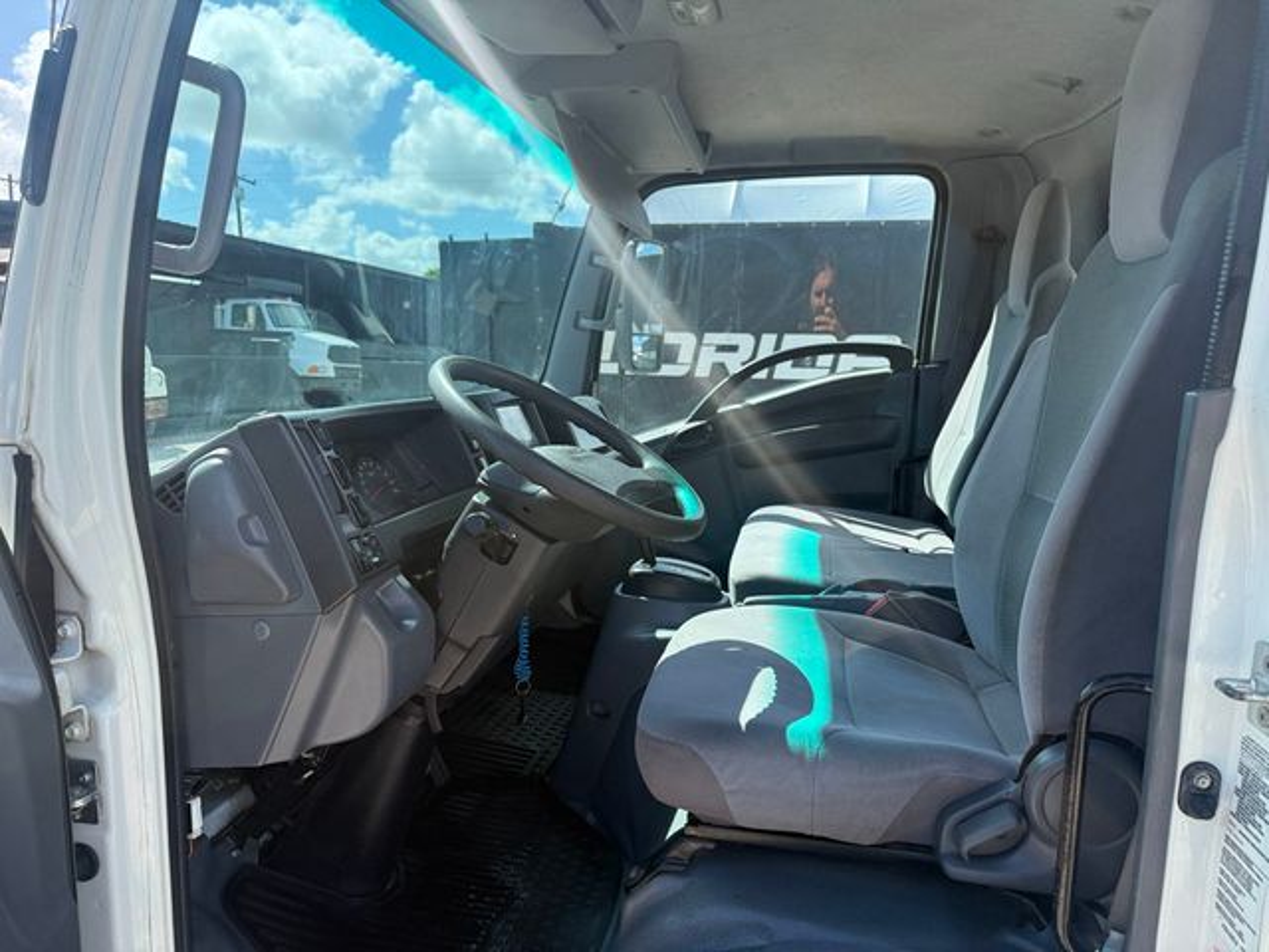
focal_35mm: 24
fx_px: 880
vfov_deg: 56.8
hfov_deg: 71.6
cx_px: 634
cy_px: 476
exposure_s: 1/2053
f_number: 1.78
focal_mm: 6.76
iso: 100
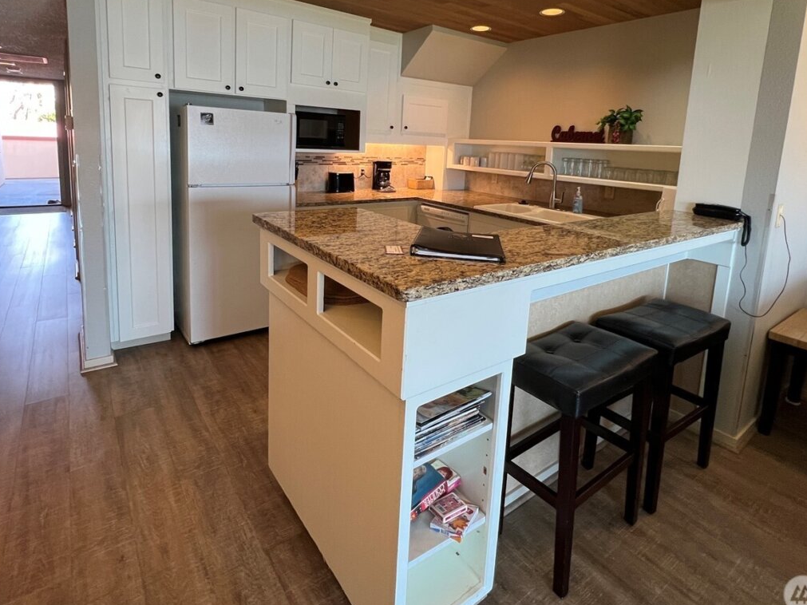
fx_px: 420
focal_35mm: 18
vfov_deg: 69.6
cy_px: 204
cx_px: 406
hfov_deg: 87.8
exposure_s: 1/120
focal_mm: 1.57
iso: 200
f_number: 1.8
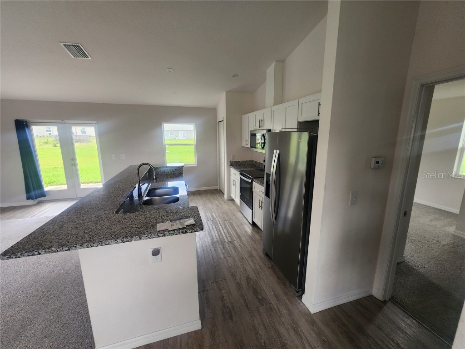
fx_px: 175
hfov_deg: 106.2
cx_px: 232
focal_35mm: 13
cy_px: 174
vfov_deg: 89.9
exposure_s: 1/60
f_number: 2.2
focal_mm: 2.2
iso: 125
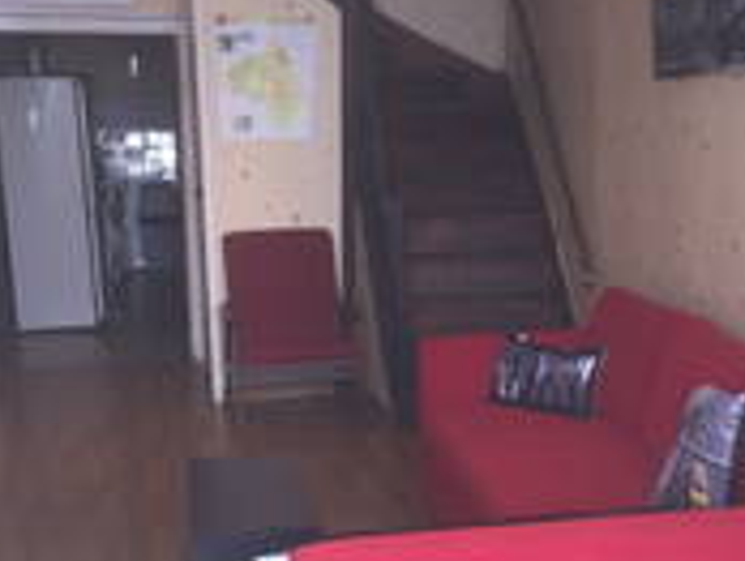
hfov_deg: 31.9
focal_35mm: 60
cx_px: 488
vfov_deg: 24.4
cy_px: 351
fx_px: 1293
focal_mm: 4.15
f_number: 2.2
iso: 50
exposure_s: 1/33
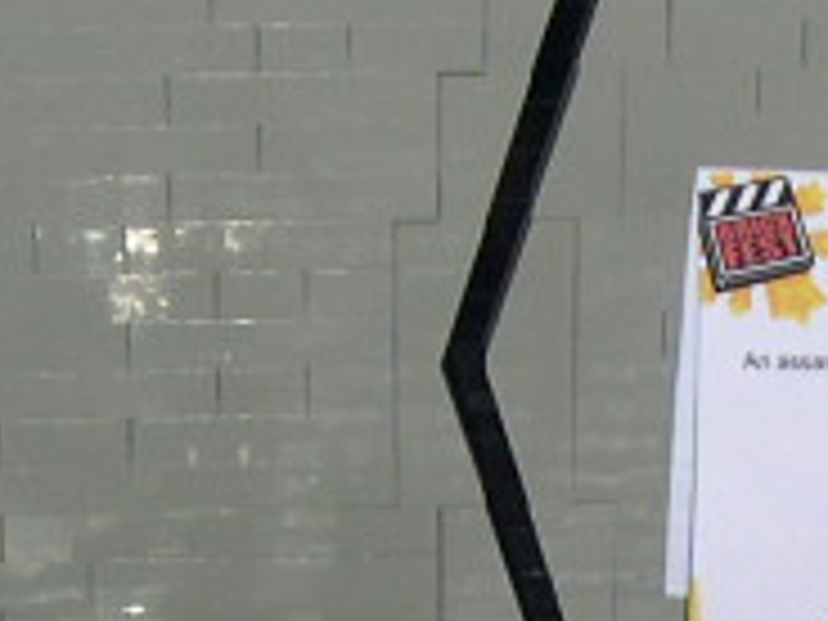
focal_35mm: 289
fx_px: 6913
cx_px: 832
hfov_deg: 6.8
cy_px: 1102
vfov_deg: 5.1
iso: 100
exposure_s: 1/60
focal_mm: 11.1
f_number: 3.2
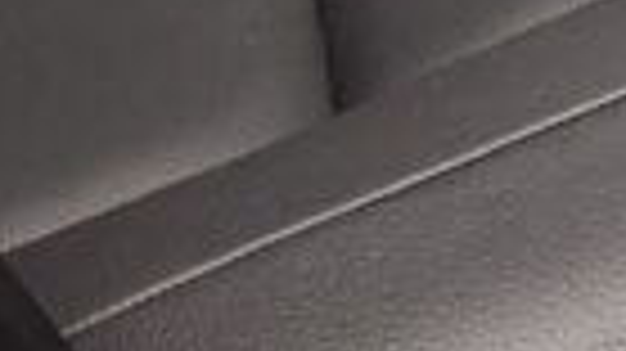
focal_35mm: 185
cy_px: -1215
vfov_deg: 5.4
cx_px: 779
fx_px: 3069
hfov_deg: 11.4
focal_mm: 5.4
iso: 400
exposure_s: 1/100
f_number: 1.8
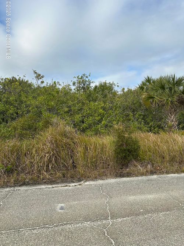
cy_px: 123
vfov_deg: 71.6
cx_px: 92
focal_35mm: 24
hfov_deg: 56.8
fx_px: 170
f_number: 1.78
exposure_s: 1/3247
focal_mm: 6.86
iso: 80
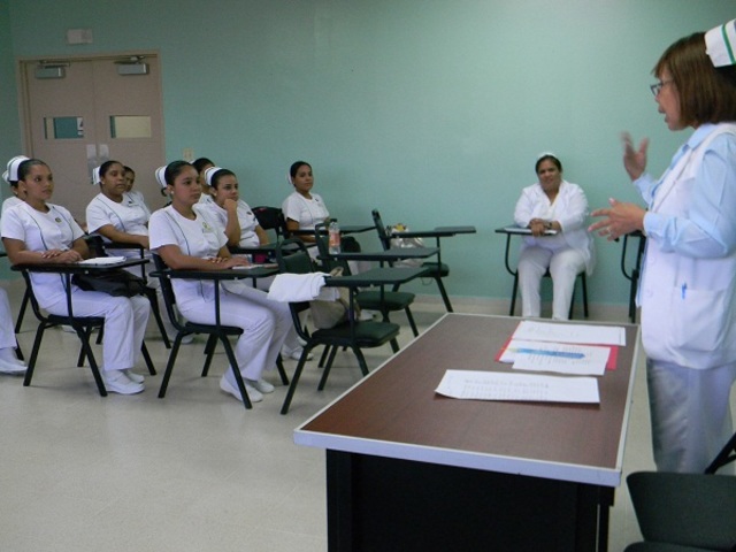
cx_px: 368
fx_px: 765
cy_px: 276
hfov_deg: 51.4
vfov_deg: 39.7
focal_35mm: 36
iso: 256
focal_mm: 6.4
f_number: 3.7
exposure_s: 1/30
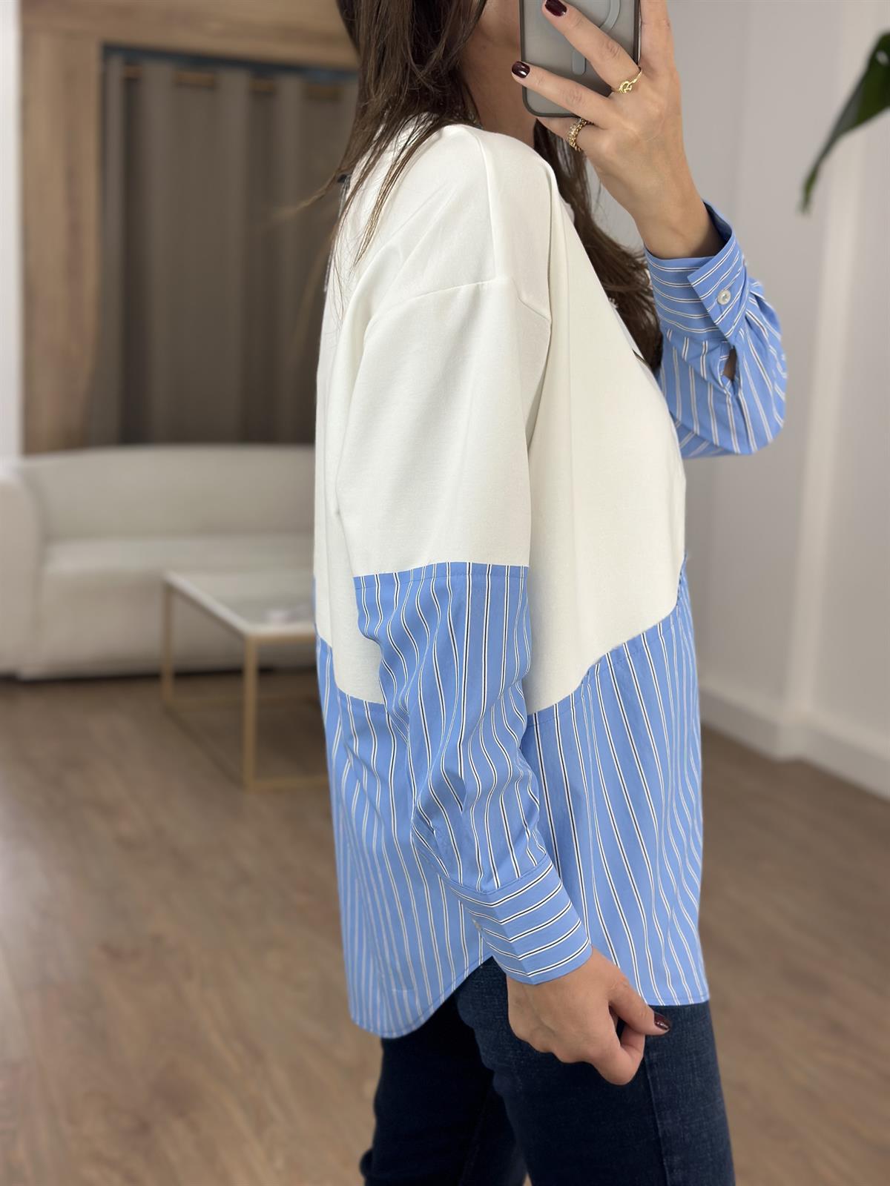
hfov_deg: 30.3
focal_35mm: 48
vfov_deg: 39.7
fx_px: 1645
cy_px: 593
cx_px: 445
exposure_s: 1/399
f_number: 1.78
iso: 80
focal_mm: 6.86
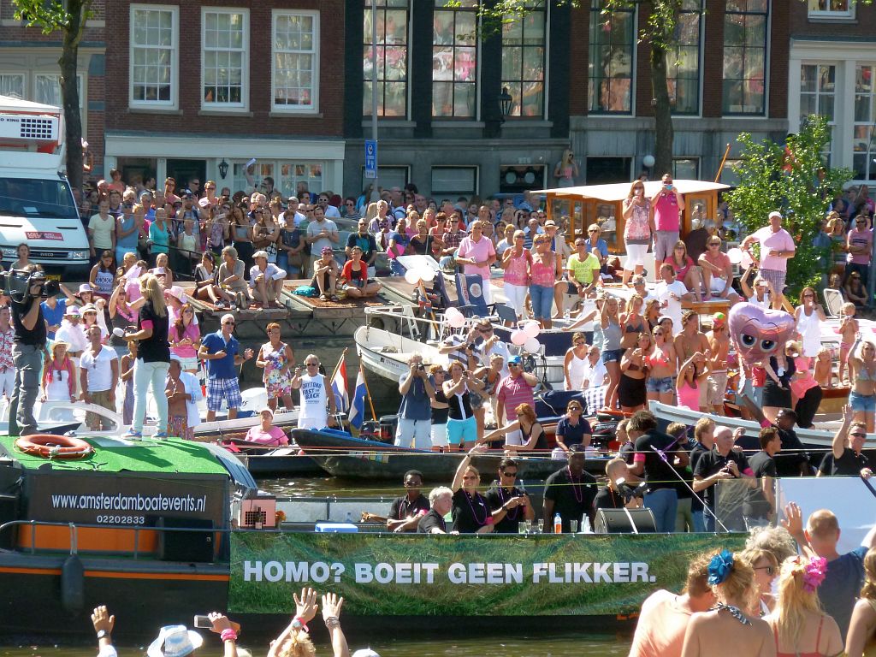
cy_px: 328
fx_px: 5314
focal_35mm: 210
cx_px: 438
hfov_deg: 9.4
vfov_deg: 7.1
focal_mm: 34.4
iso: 160
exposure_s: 1/250
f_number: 4.6
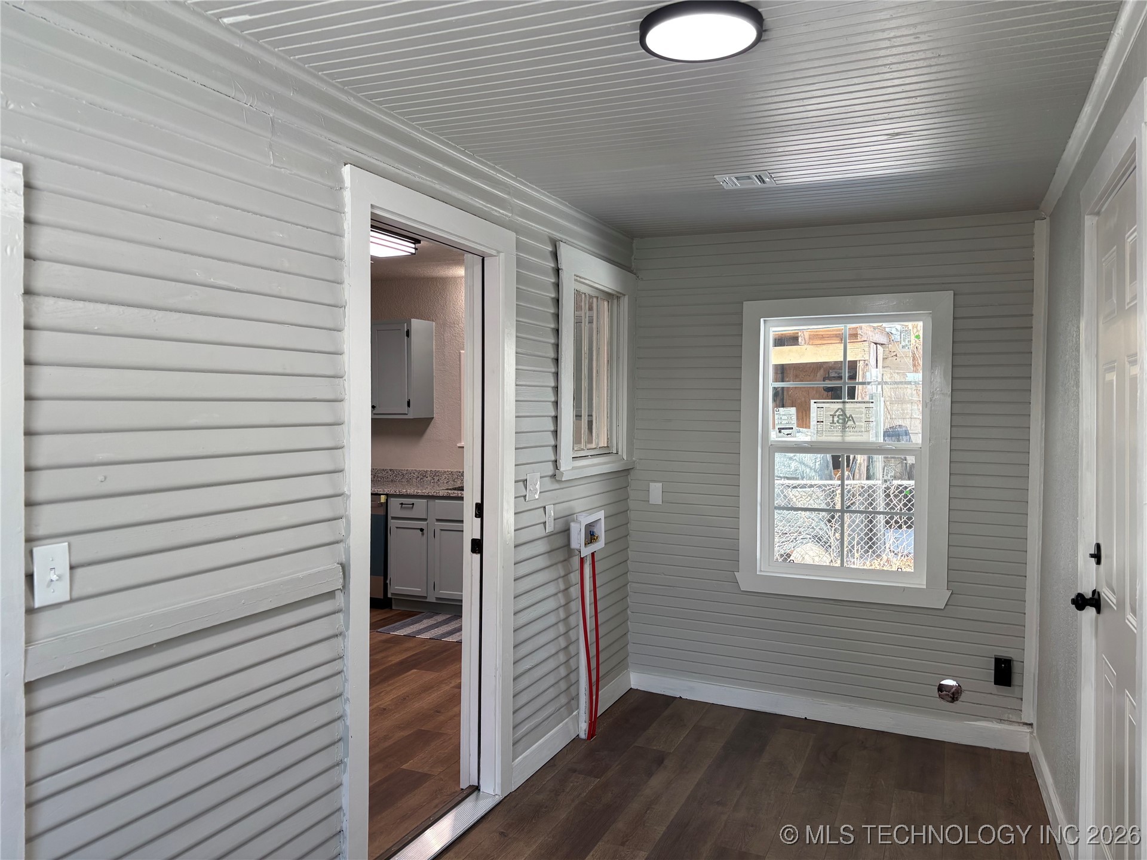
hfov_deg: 67.3
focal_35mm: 26
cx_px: 574
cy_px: 430
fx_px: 862
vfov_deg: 53.1
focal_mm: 5.96
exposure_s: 1/120
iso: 100
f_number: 1.6
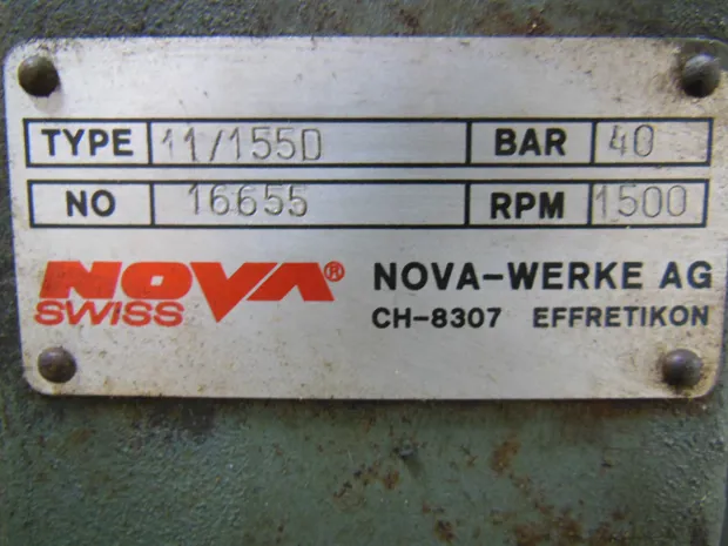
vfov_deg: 54.9
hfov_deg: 69.4
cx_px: 364
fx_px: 526
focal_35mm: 25
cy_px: 273
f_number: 3.5
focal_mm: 4.5
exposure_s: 1/8
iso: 800
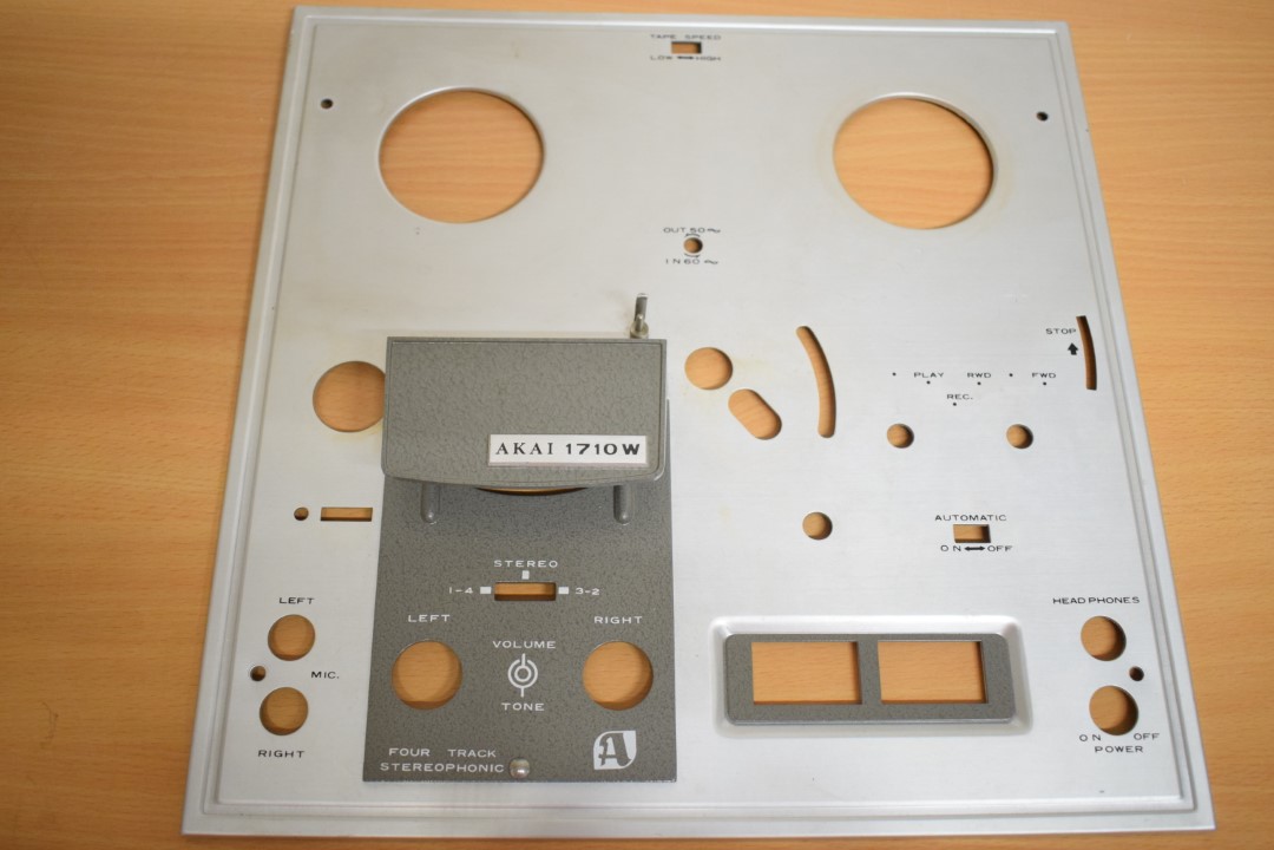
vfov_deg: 38.4
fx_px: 1221
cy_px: 425
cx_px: 637
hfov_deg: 55.1
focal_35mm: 34
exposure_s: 1/125
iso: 1600
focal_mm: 23
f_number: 4
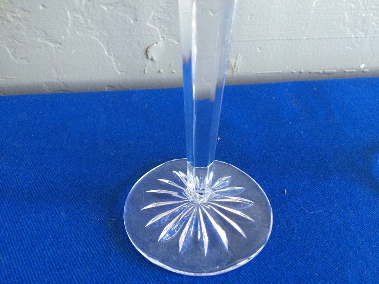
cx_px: 190
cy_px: 142
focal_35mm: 29
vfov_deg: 48.2
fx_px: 318
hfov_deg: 61.7
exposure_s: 1/30
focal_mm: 4.15
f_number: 2.2
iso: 125
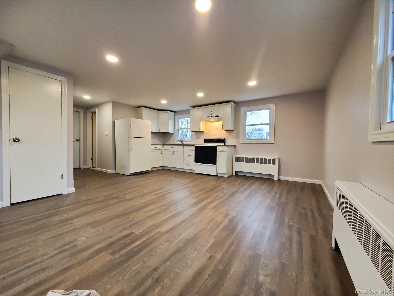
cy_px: 148
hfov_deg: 106.2
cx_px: 197
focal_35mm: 13
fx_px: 148
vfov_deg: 89.9
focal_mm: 1.8
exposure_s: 1/60
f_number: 2.2
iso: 320
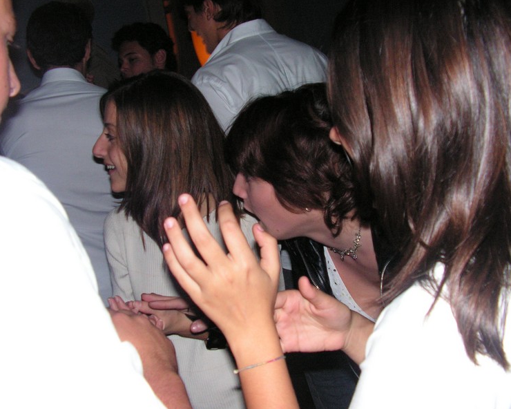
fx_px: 575
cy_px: 205
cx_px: 269
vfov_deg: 39.2
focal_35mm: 38
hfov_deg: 47.9
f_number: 3.2
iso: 200
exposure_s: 1/40
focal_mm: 6
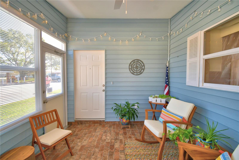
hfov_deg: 100.4
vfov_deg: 77.3
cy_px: 80
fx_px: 100
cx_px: 120
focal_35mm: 15
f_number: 4.5
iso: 200
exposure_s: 1/125
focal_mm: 10
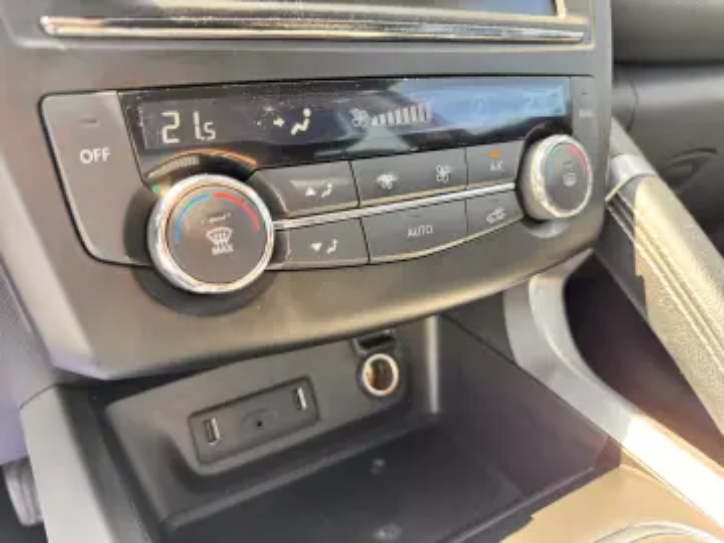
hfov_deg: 71.6
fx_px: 502
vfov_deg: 56.8
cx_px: 362
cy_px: 272
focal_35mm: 24
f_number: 1.78
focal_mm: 6.76
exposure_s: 1/121
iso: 160
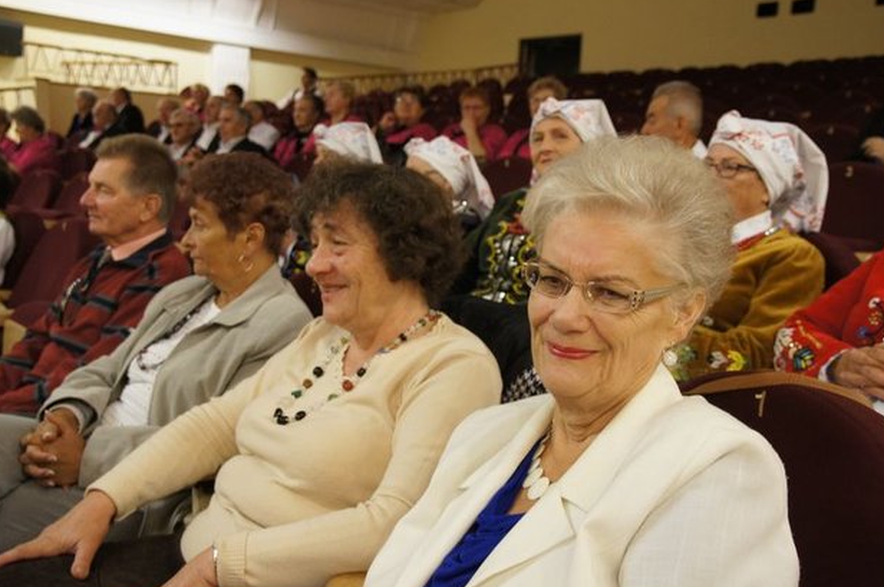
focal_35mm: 38
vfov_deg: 35.0
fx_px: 932
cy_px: 291
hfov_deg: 50.7
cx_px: 436
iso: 1600
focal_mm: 24
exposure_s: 1/50
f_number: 4.5
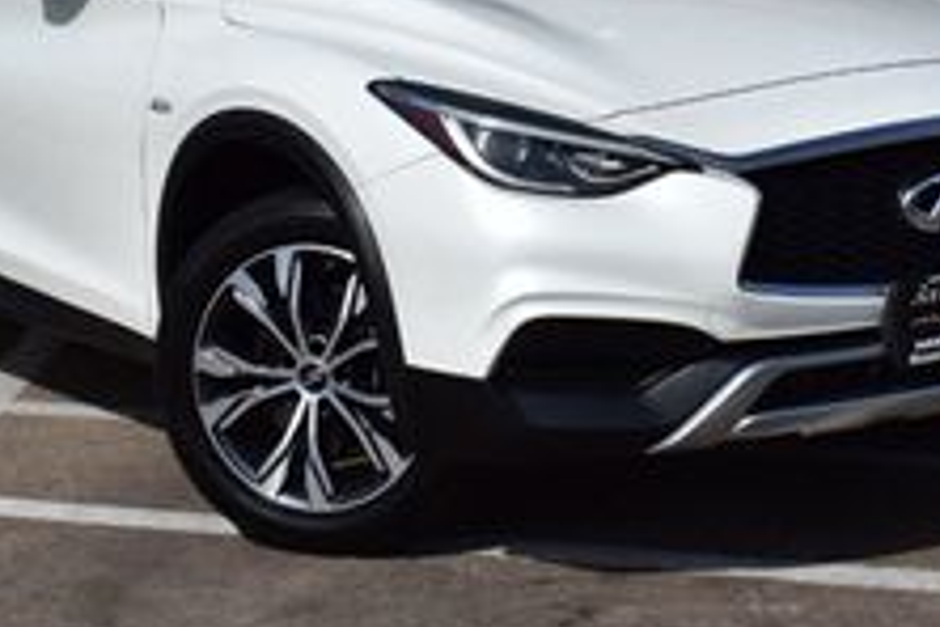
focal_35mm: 121
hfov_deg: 16.9
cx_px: 661
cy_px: -140
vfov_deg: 11.1
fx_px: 3159
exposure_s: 1/640
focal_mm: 28
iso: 200
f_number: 11
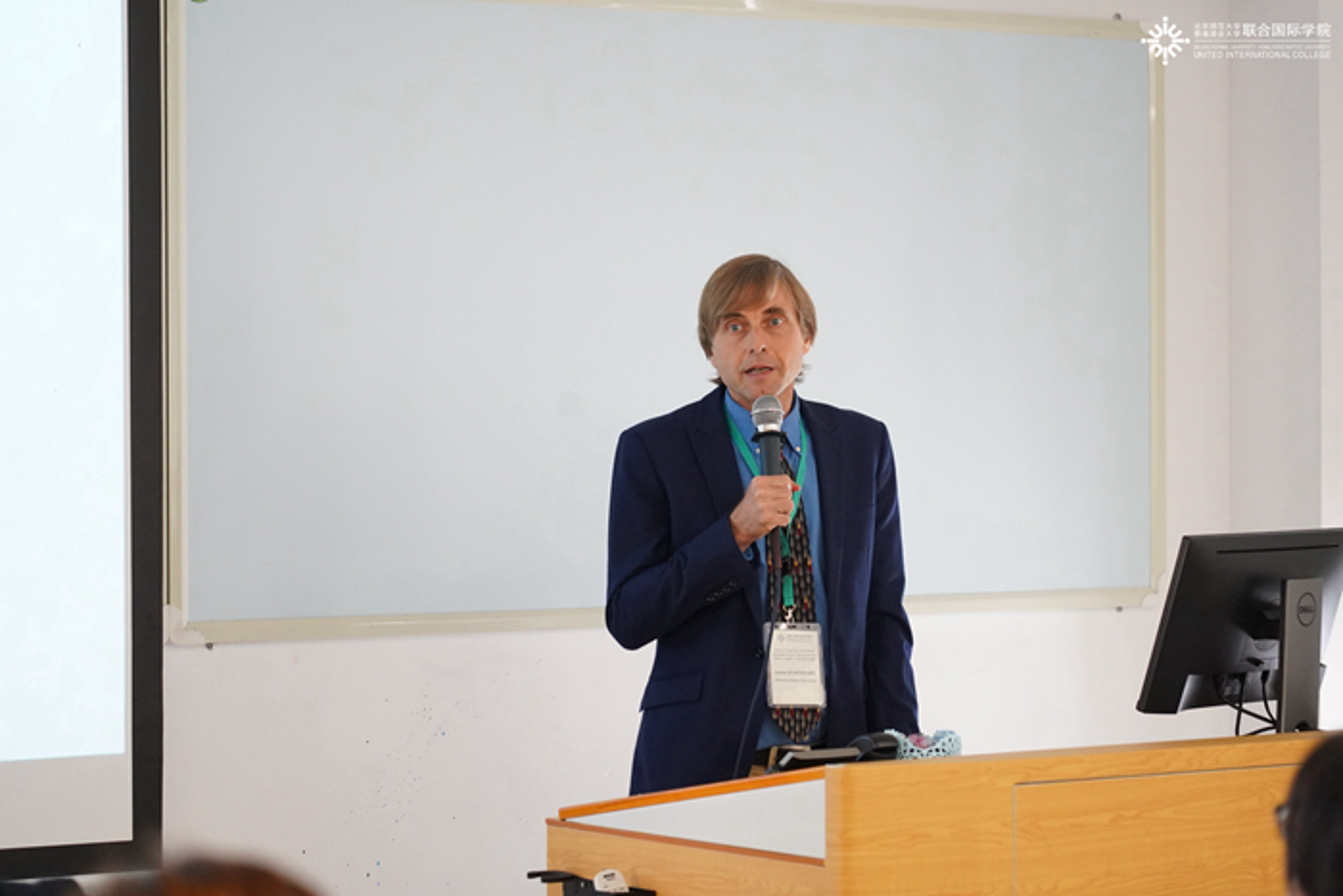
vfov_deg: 13.0
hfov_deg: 19.5
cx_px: 672
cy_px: 448
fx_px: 3918
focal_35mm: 105
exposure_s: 1/200
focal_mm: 105
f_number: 4.5
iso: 5000
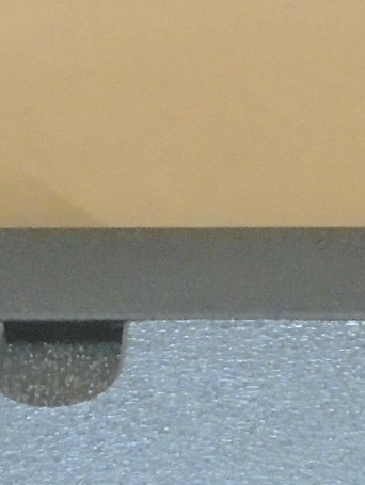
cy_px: 710
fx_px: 2078
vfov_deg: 12.7
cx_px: 463
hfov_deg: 9.9
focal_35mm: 148
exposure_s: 1/5
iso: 400
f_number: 3.2
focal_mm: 4.6
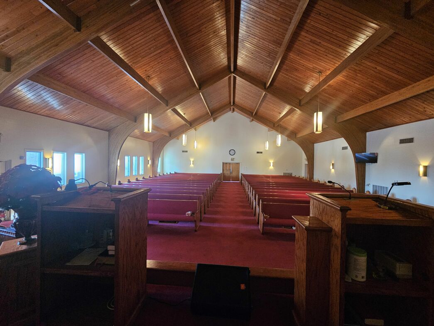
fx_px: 163
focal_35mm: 13
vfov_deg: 89.9
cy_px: 163
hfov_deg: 106.2
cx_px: 217
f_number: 2.2
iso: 640
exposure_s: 1/30
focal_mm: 2.2
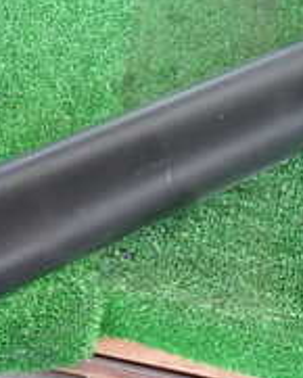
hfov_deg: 18.7
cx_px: 48
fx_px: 907
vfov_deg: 23.5
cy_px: 178
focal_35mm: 81
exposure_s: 1/30
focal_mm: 4.5
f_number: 2
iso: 200
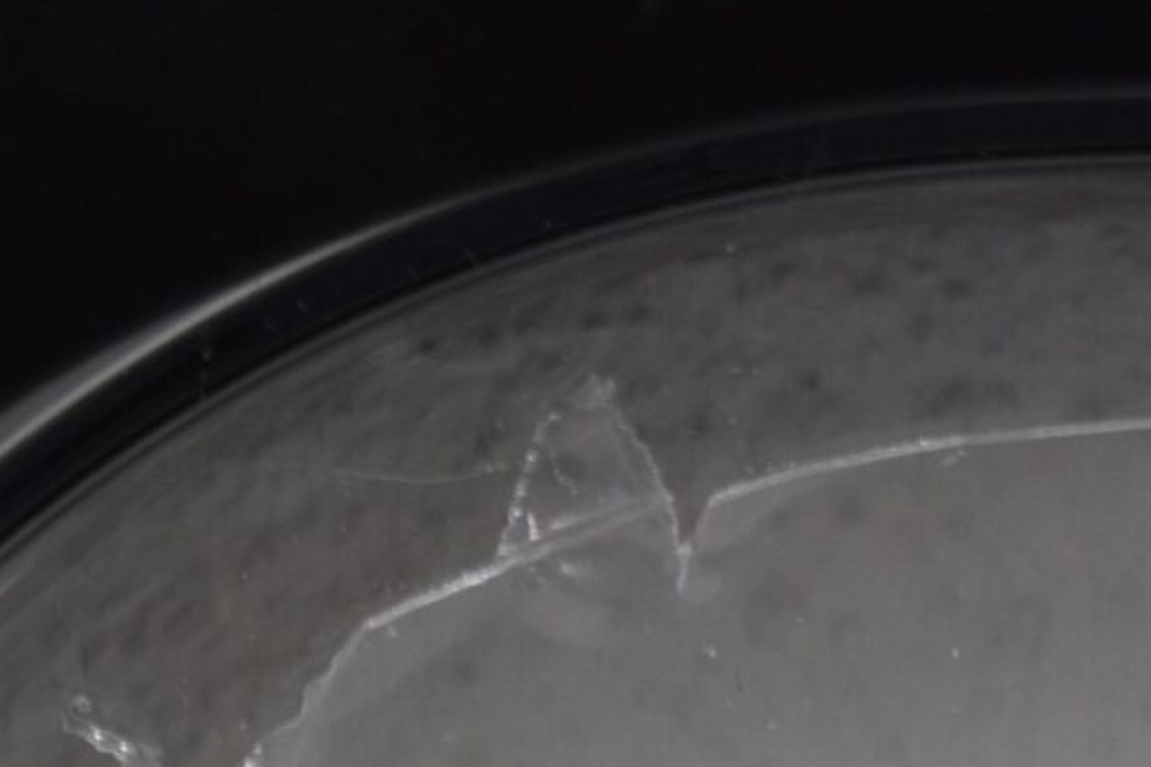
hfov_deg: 5.7
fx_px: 11383
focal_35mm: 356
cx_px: -959
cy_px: 1265
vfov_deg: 3.8
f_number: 5.6
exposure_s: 1/60
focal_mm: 55
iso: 450
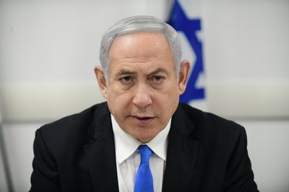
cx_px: 144
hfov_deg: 16.4
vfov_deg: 10.9
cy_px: 96
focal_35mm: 125
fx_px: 1003
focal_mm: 125
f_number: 3.5
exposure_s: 1/250
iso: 2000
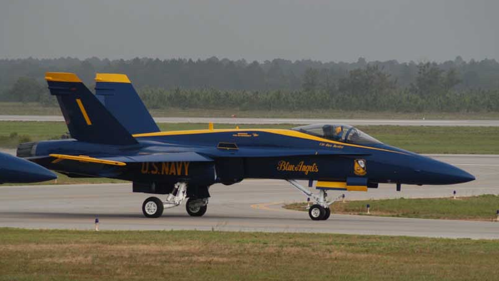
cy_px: 161
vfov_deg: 3.2
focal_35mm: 378
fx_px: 5003
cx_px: 249
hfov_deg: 5.7
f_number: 5.3
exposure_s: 1/1600
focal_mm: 240
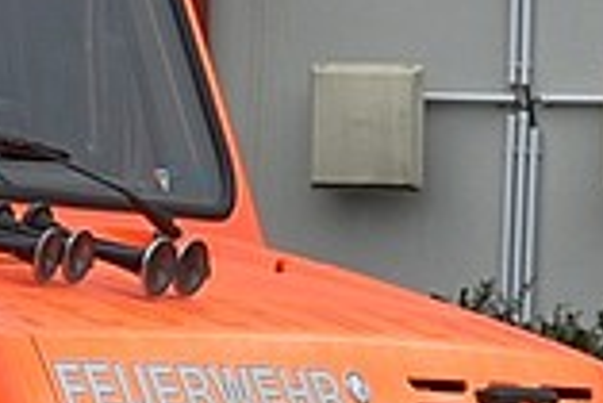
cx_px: -883
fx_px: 8148
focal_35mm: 486
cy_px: 395
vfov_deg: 2.8
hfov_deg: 4.2
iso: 220
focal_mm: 85
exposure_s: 1/250
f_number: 8
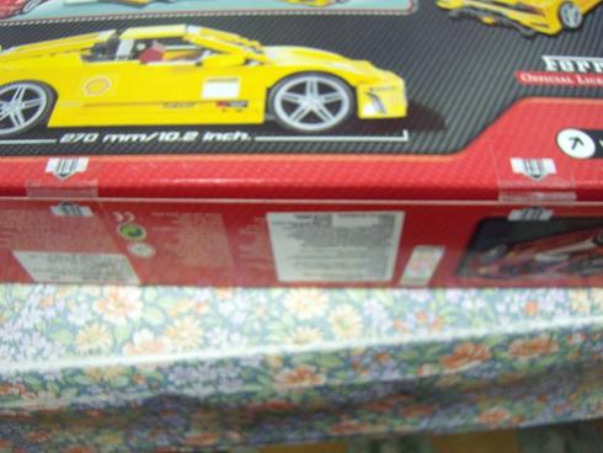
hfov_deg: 63.4
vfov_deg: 49.8
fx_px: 488
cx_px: 302
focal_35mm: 28
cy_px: 226
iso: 400
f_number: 2.8
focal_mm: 6
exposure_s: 1/10
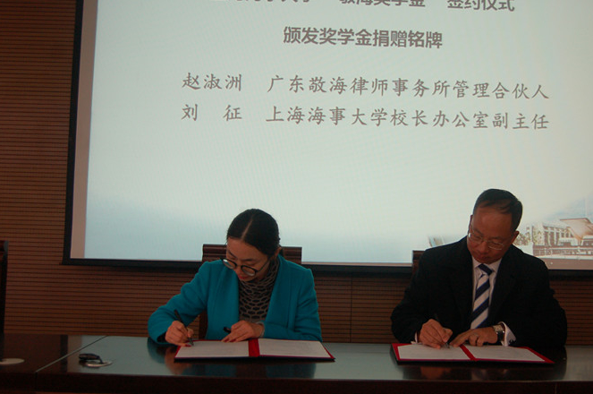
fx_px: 684
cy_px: 187
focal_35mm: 42
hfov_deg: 46.6
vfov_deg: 32.1
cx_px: 352
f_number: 3.8
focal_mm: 23
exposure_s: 1/60
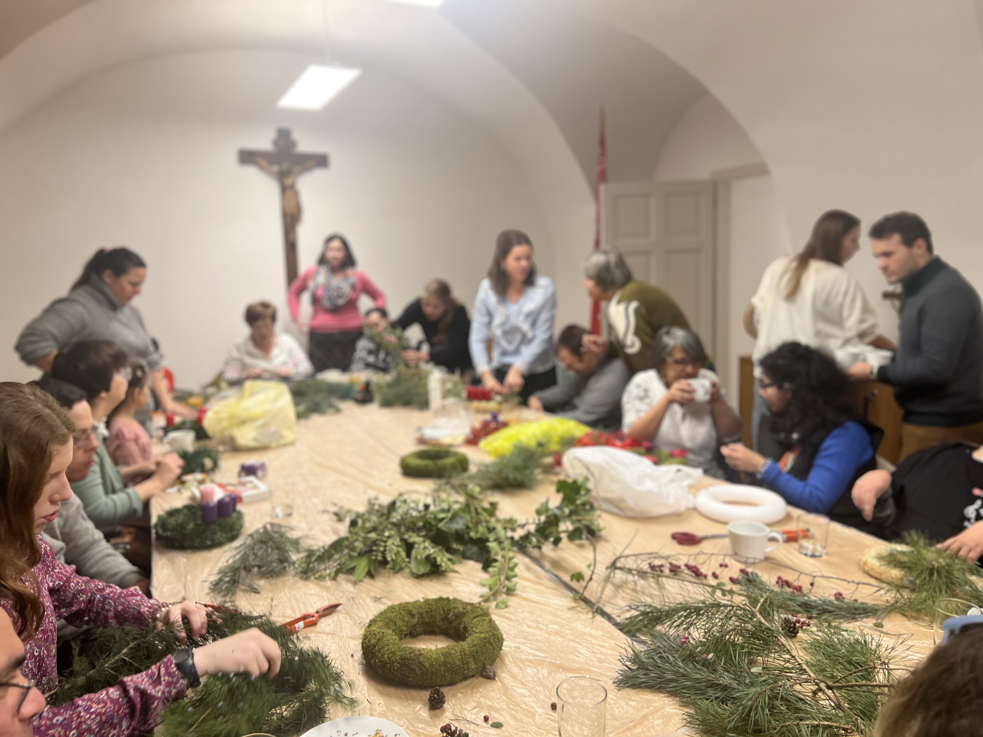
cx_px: 492
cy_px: 368
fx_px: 738
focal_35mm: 26
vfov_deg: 53.1
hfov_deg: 67.3
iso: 64
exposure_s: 1/50
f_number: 1.5
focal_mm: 5.7
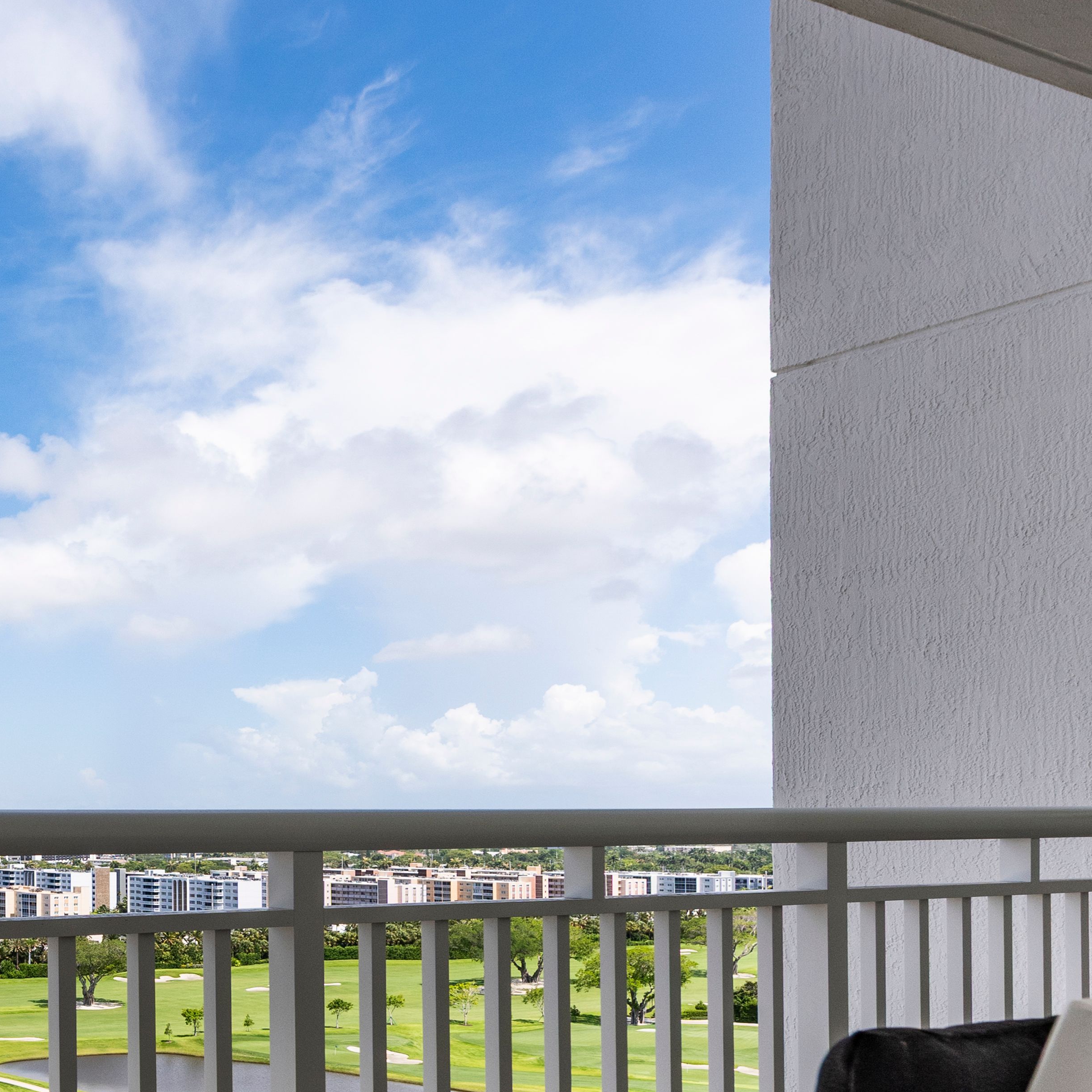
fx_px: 1285
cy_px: 965
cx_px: -30
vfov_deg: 42.6
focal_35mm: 36
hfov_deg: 39.8
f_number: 9
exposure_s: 1/640
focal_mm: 14
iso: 200
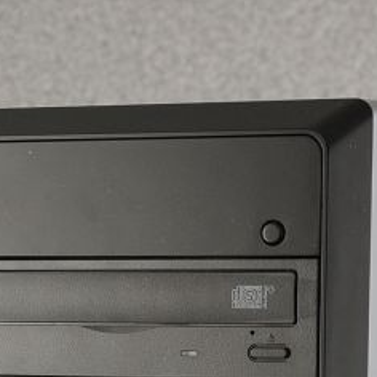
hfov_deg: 10.8
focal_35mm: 162
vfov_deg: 10.3
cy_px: 639
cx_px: 212
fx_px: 1996
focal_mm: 50
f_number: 9
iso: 1600
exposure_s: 1/125
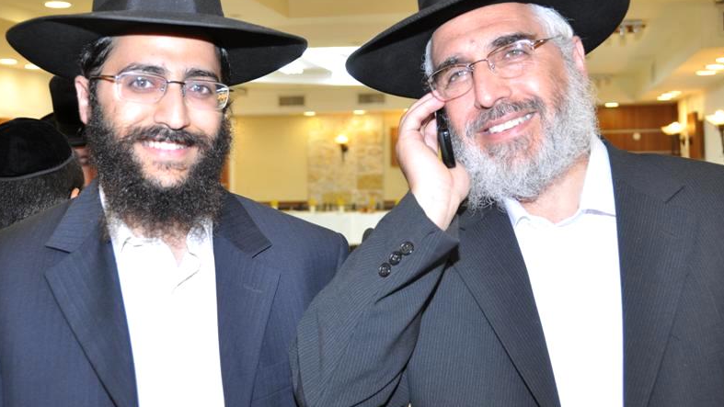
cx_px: 377
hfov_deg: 42.1
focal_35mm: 49
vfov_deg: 24.3
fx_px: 941
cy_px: 139
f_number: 4.5
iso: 400
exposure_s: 1/80
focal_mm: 24
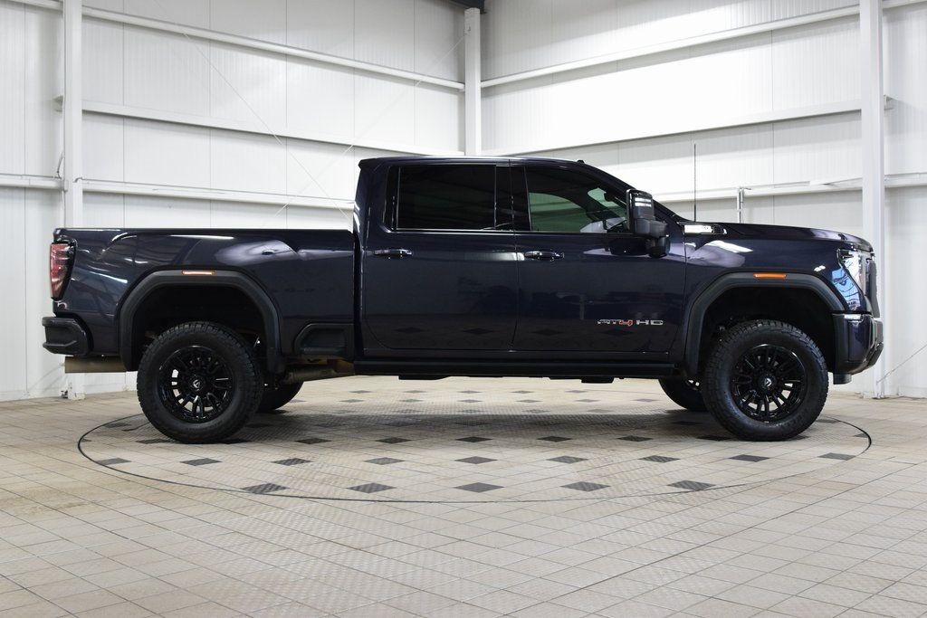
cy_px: 309
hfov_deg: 53.1
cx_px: 464
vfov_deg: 36.9
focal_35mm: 36
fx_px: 927
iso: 1600
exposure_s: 1/60
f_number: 5.6
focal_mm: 24
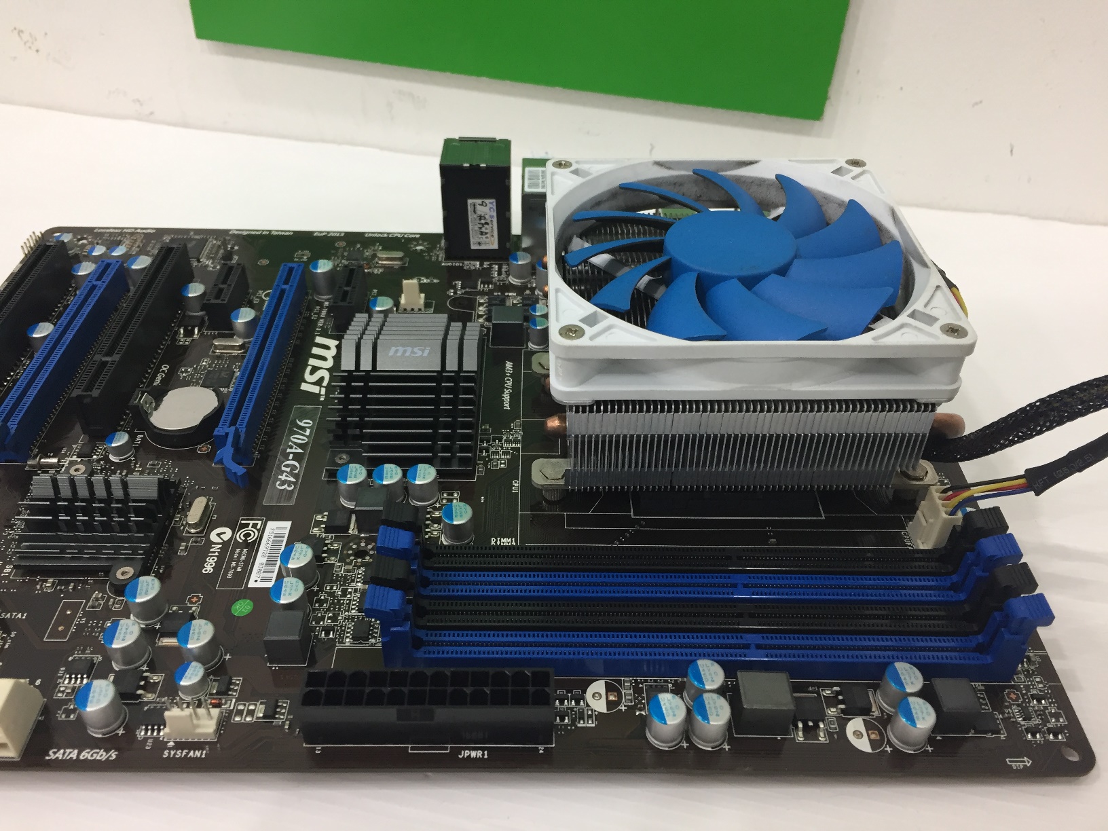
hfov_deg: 61.7
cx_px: 554
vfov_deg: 48.2
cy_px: 416
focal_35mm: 29
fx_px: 928
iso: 100
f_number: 2.2
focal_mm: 4.15
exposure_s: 1/33
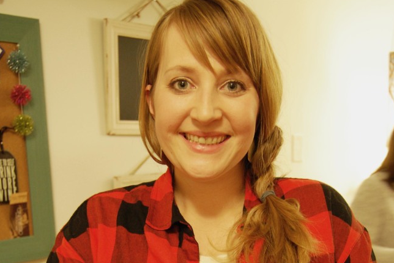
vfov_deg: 25.4
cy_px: 274
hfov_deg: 39.6
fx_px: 547
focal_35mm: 50
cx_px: 198
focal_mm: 22
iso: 800
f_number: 3.8
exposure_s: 1/13
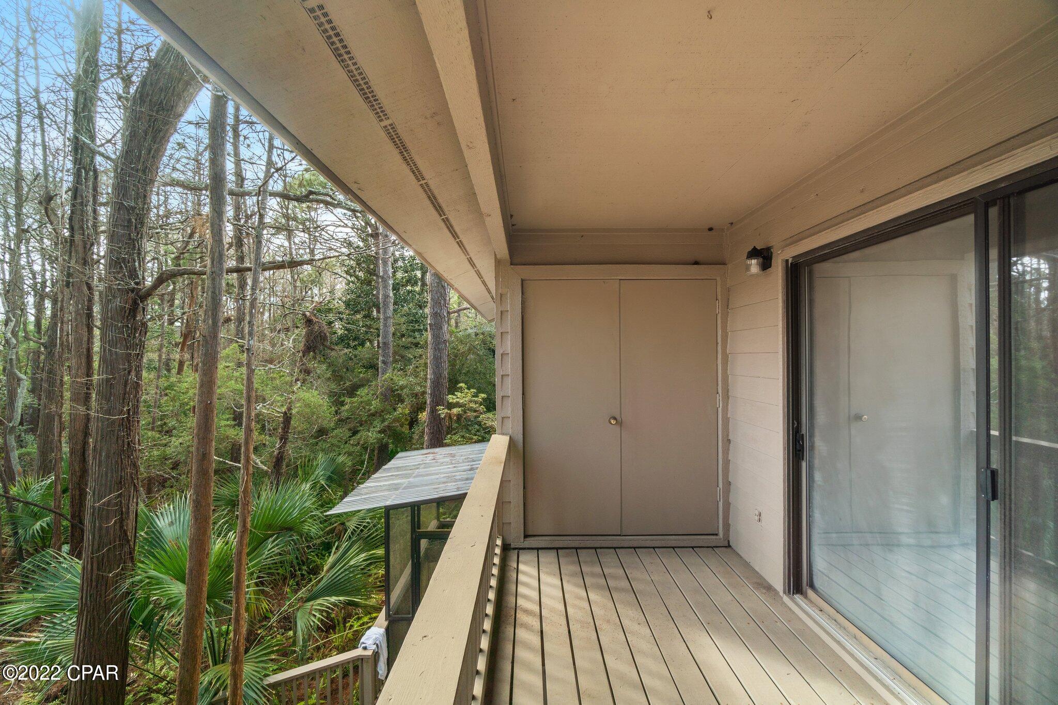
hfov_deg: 100.4
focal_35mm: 15
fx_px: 441
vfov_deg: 77.3
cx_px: 529
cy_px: 352
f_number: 8
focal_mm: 10
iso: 100
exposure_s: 1/20
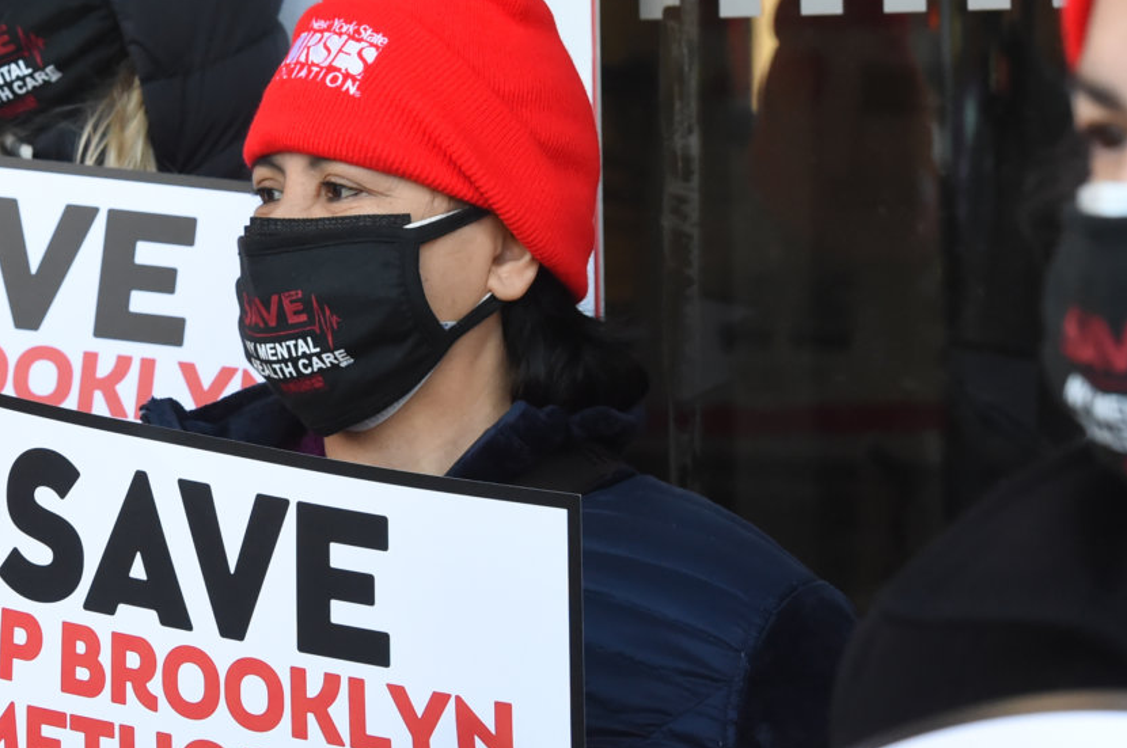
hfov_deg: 9.5
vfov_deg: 6.3
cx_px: 172
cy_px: 268
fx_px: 6753
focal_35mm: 216
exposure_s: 1/640
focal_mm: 112
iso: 5600
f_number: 8
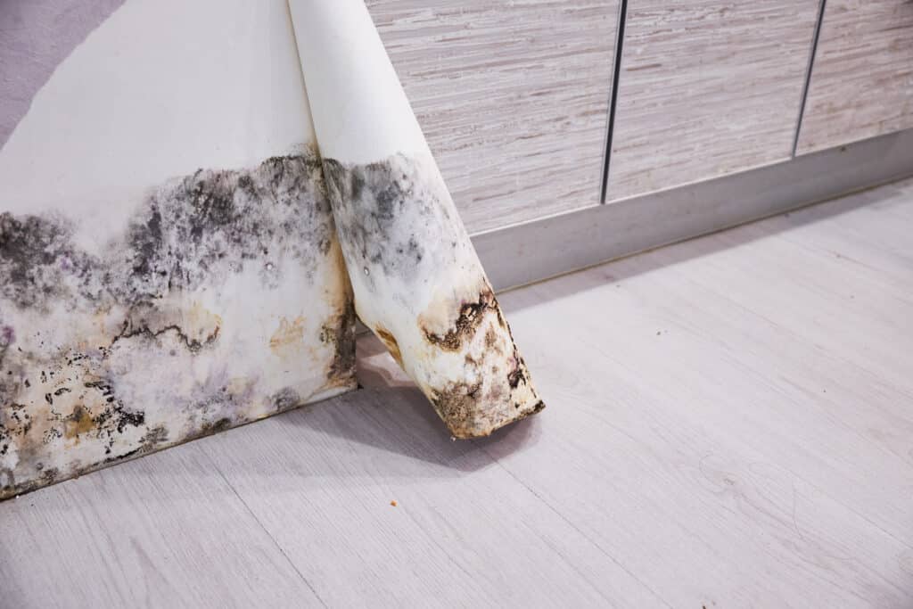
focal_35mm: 38
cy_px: 304
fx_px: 964
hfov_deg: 50.7
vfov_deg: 35.1
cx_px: 456
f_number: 3.2
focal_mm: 25.4
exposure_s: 1/40
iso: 400
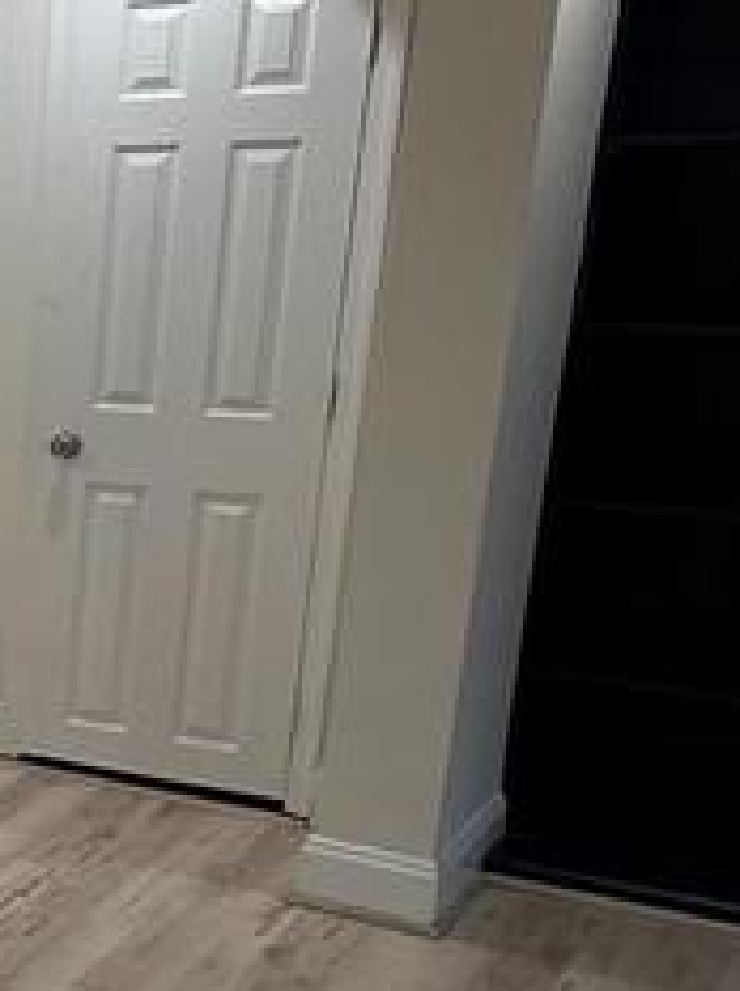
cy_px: 646
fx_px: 1858
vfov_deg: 29.7
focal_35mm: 65
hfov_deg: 16.5
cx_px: -778
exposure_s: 1/120
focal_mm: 2.22
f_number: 2.2
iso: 100
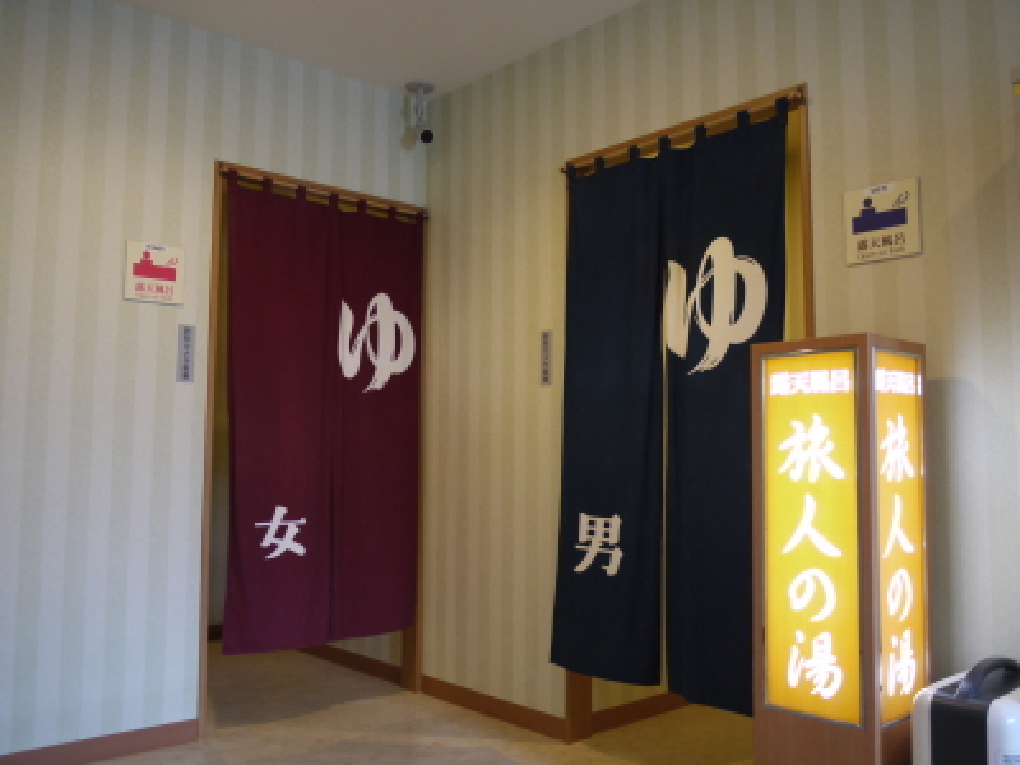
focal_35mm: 32
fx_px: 943
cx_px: 510
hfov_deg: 56.8
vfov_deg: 44.2
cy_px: 382
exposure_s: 1/25
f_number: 3.7
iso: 400
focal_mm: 16
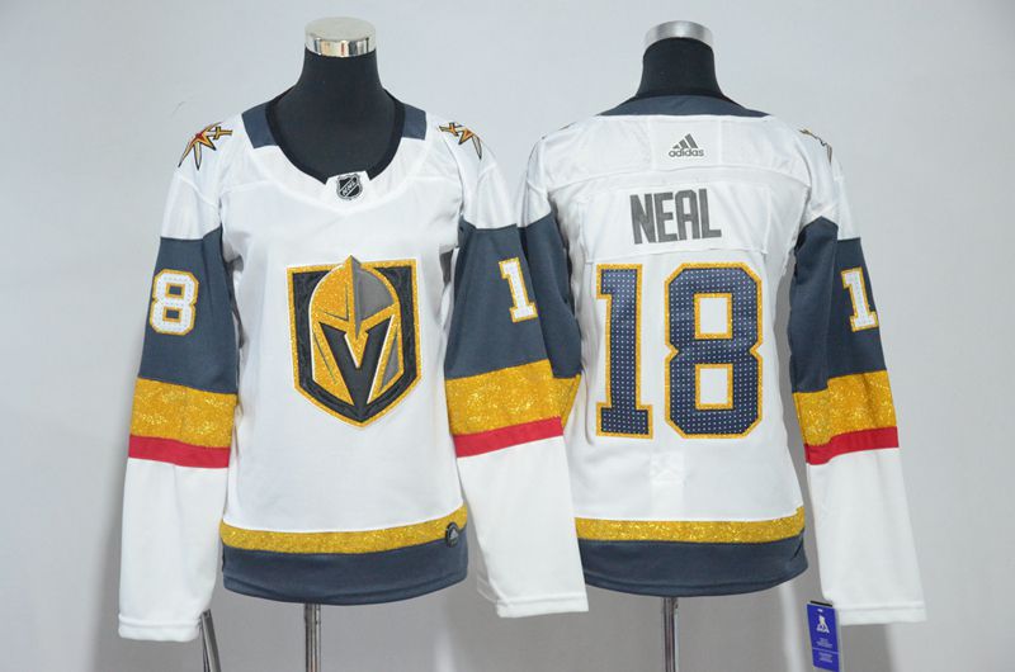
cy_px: 336
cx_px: 508
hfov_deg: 28.1
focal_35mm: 72
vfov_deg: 18.8
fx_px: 2026
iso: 4000
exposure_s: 1/30
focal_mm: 48
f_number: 4.5
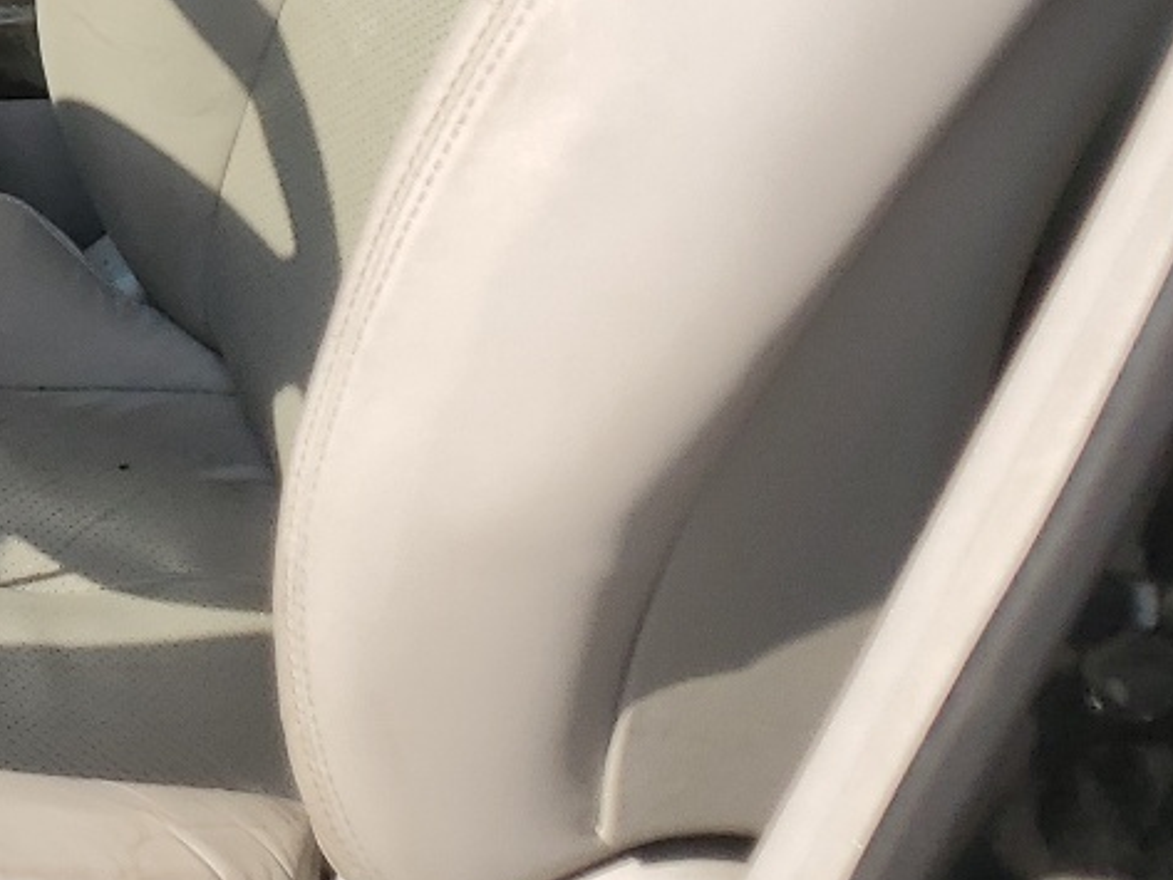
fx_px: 2983
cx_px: -518
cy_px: -300
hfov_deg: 19.7
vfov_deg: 15.8
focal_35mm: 88
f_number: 1.5
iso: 50
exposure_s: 1/1250
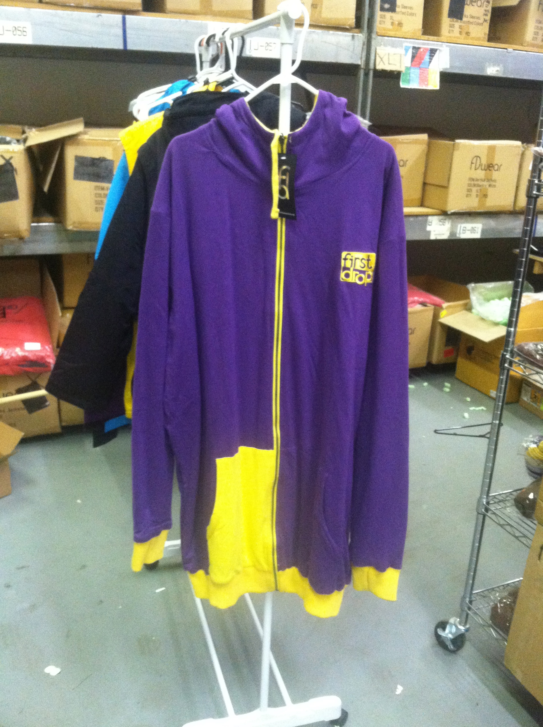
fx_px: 734
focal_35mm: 35
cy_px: 364
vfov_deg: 52.7
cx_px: 272
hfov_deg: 40.6
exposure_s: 1/15
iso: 500
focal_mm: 3.85
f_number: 2.8
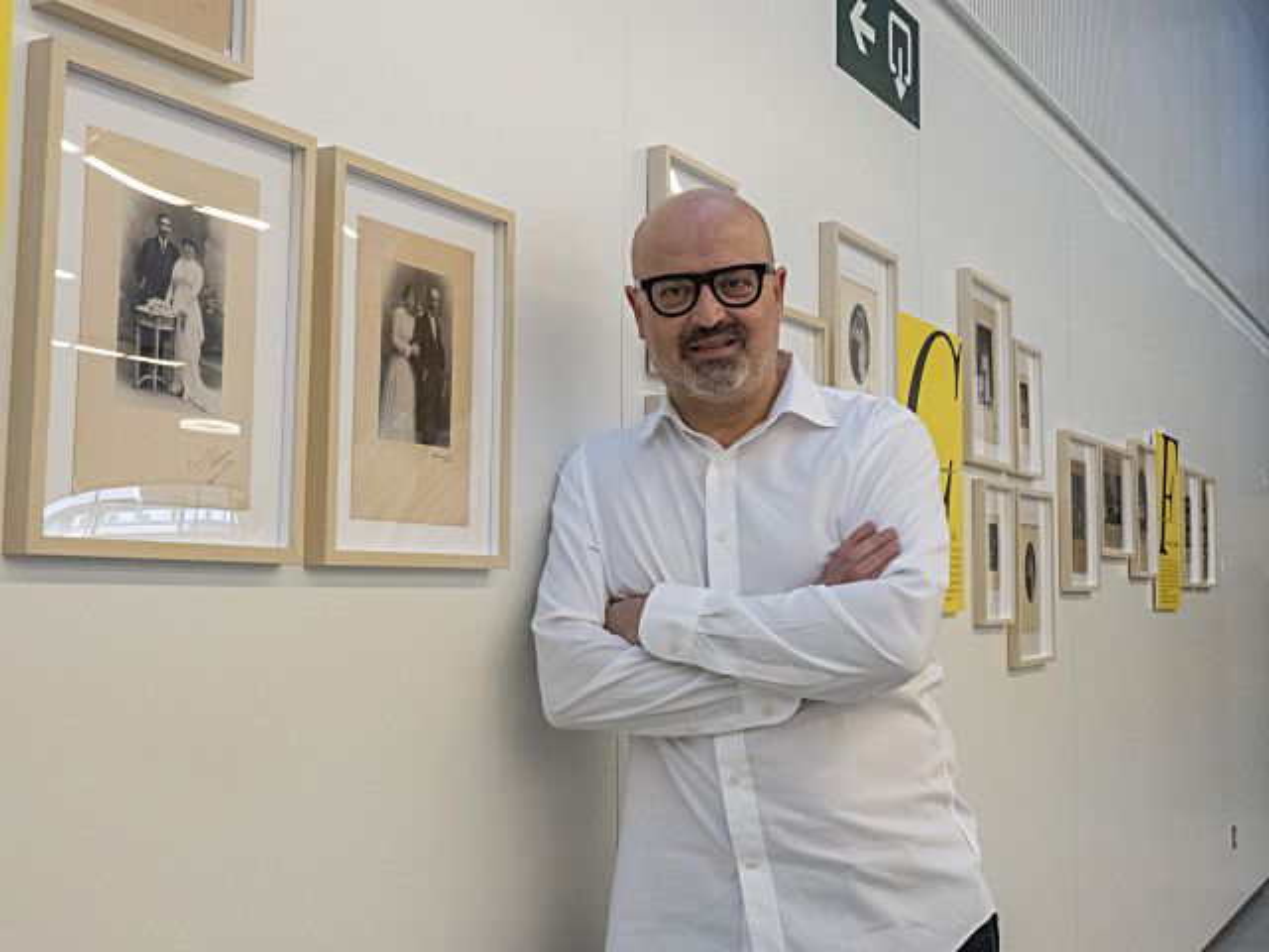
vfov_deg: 36.0
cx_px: 634
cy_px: 476
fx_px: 1466
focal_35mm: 40
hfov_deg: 46.8
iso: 1600
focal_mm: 20
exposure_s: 1/200
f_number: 8
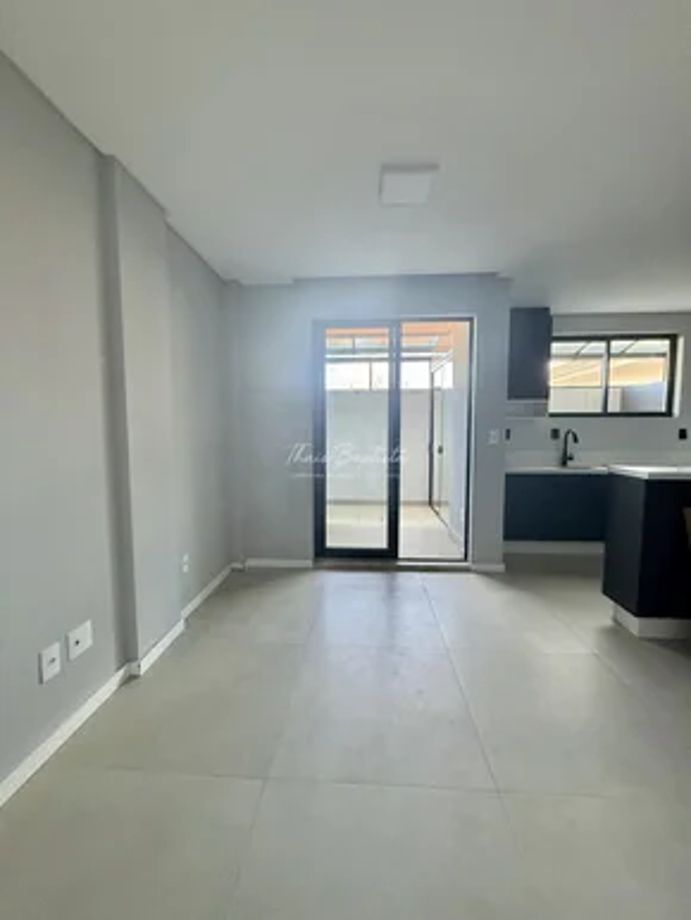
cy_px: 460
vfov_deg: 102.0
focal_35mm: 14
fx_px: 372
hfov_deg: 85.7
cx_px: 346
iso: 320
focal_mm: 2.22
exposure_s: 1/99
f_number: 2.2
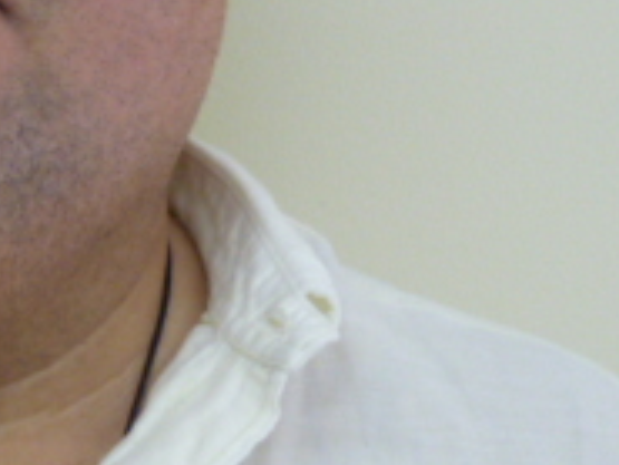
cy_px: 23
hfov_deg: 17.5
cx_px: -120
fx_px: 1915
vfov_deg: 13.7
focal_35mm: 107
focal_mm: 5.5
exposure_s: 1/30
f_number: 2.8
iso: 200
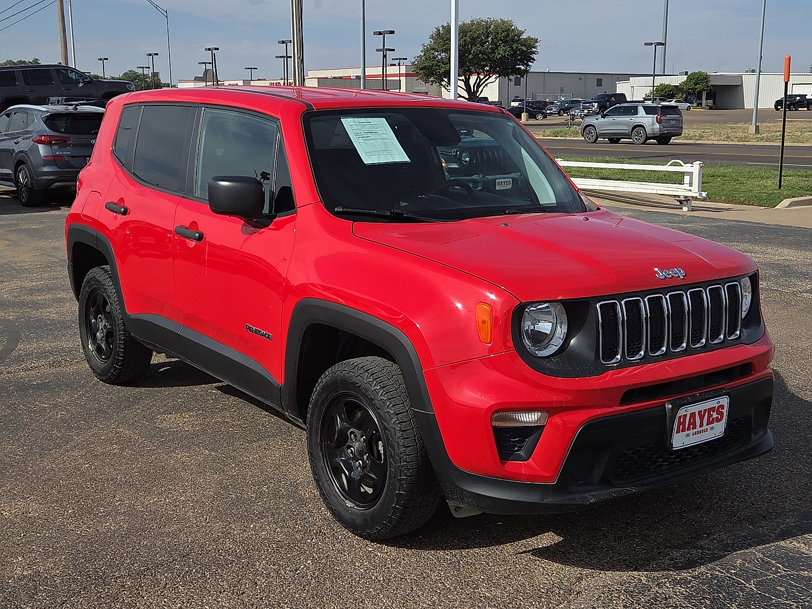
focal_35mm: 42
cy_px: 304
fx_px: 985
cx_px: 406
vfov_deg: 34.3
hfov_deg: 44.8
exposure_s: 1/10000
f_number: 1.8
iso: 72
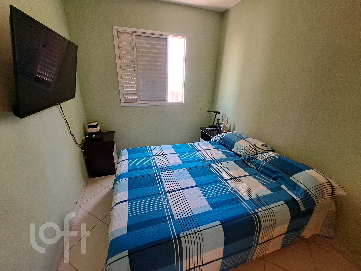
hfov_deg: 106.2
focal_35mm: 13
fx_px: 136
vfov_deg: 89.9
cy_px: 136
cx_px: 180
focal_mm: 1.74
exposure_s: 1/50
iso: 100
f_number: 2.2
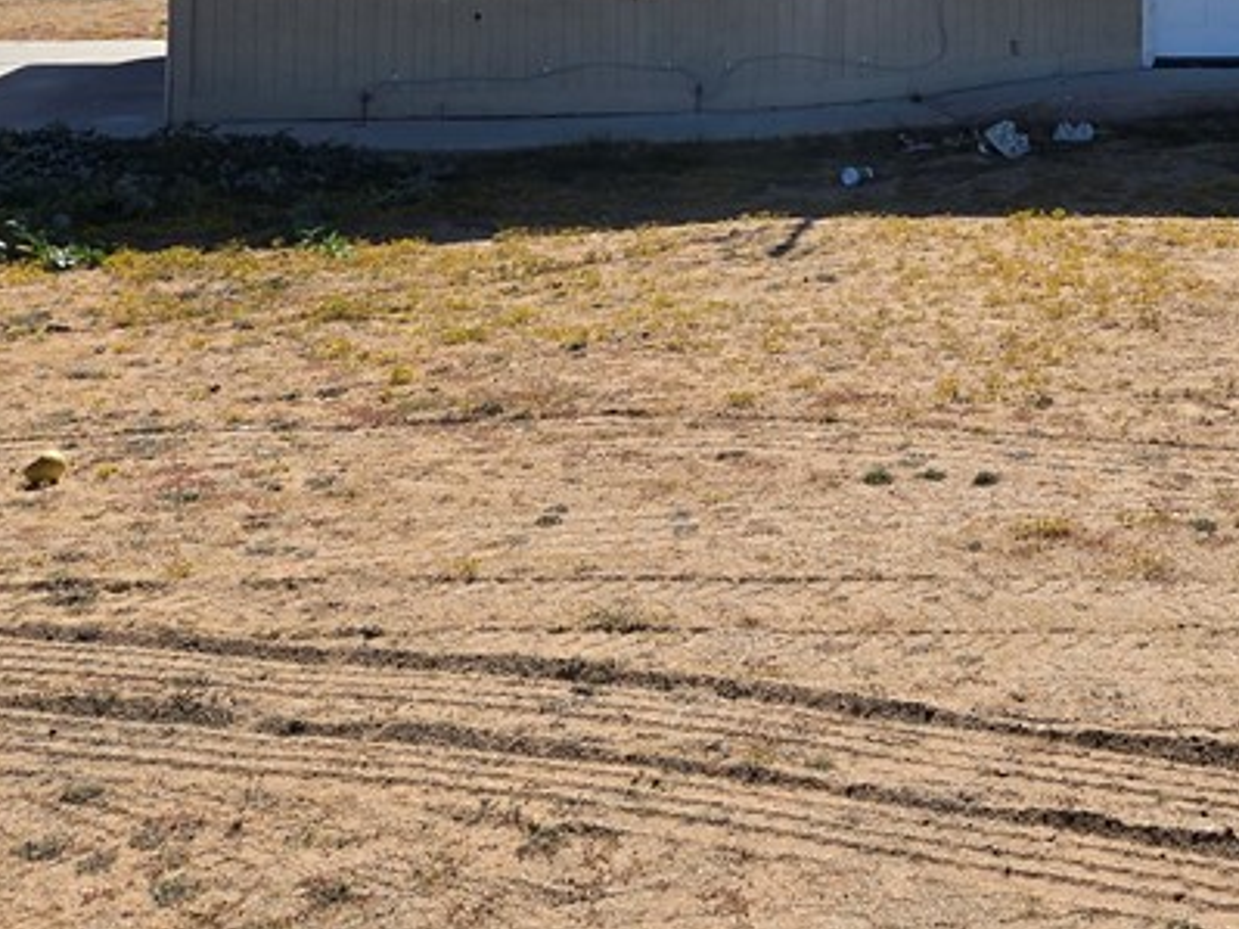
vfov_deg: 23.3
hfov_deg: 31.1
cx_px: 1127
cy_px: -96
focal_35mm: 59
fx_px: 2111
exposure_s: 1/2921
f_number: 1.8
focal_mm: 5.4
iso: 25
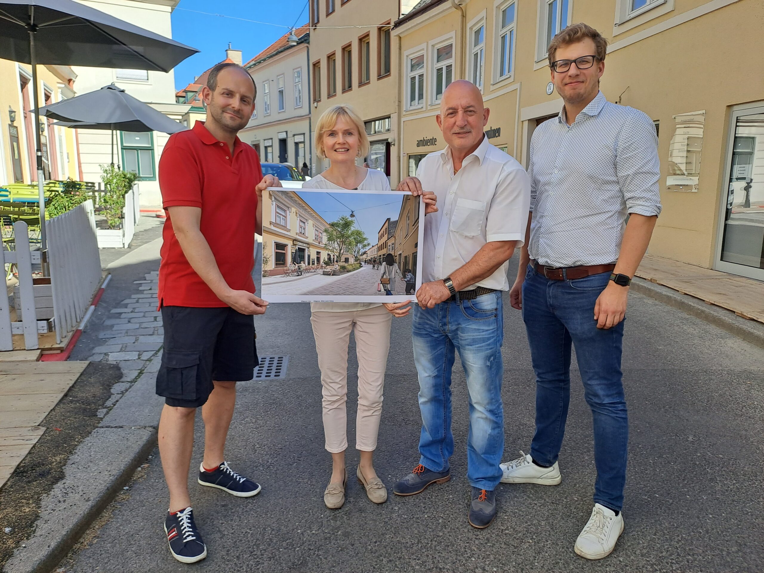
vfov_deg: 54.9
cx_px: 382
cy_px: 286
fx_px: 552
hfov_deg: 69.4
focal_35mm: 25
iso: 32
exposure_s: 1/722
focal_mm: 4.65
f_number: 1.8
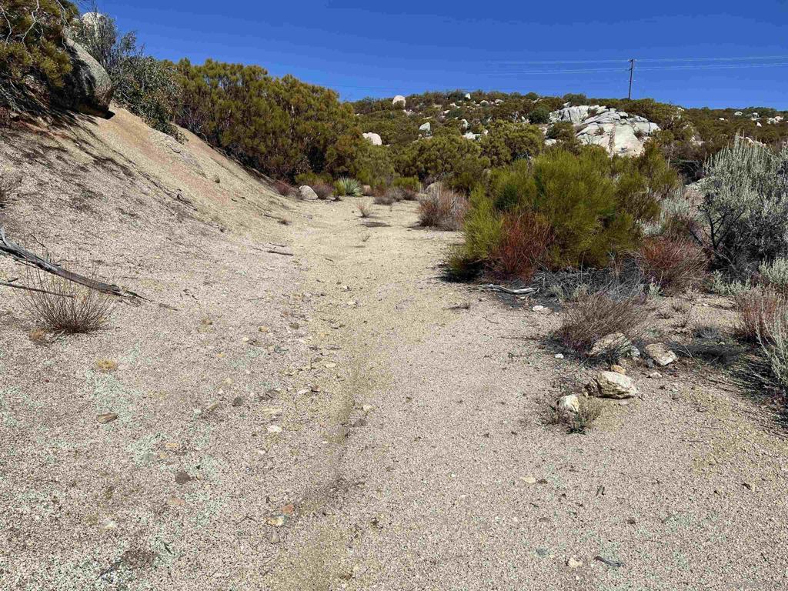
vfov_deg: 54.9
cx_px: 394
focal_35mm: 25
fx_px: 569
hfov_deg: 69.4
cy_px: 296
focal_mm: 5.1
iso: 32
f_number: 1.6
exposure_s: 1/6993
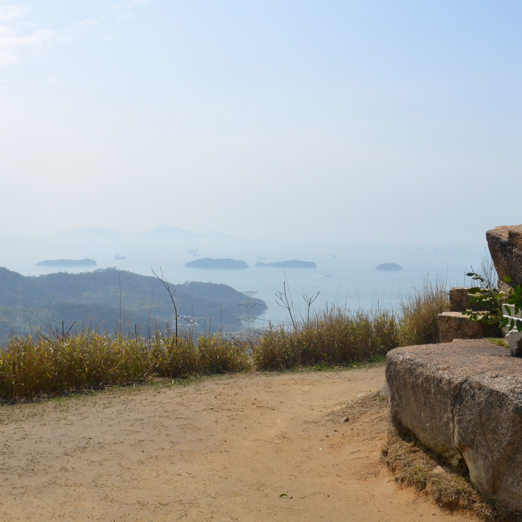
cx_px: 226
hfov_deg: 37.5
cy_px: 185
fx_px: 768
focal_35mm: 45
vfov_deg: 37.2
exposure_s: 1/640
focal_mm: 18
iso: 400
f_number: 13
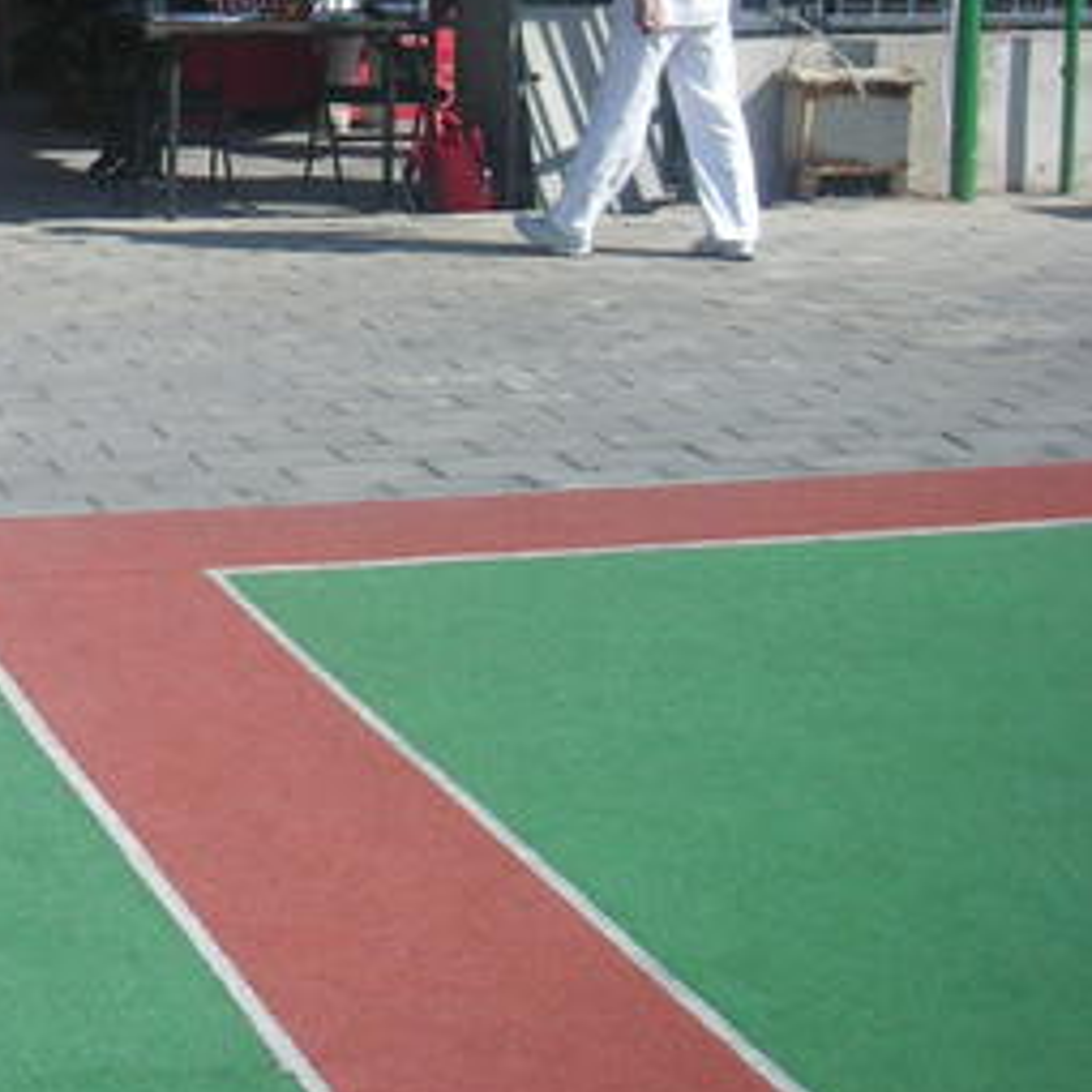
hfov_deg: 18.7
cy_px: 84
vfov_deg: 20.0
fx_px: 3034
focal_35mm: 85
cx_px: -403
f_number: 7.9
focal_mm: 5.8
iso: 50
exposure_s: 1/138
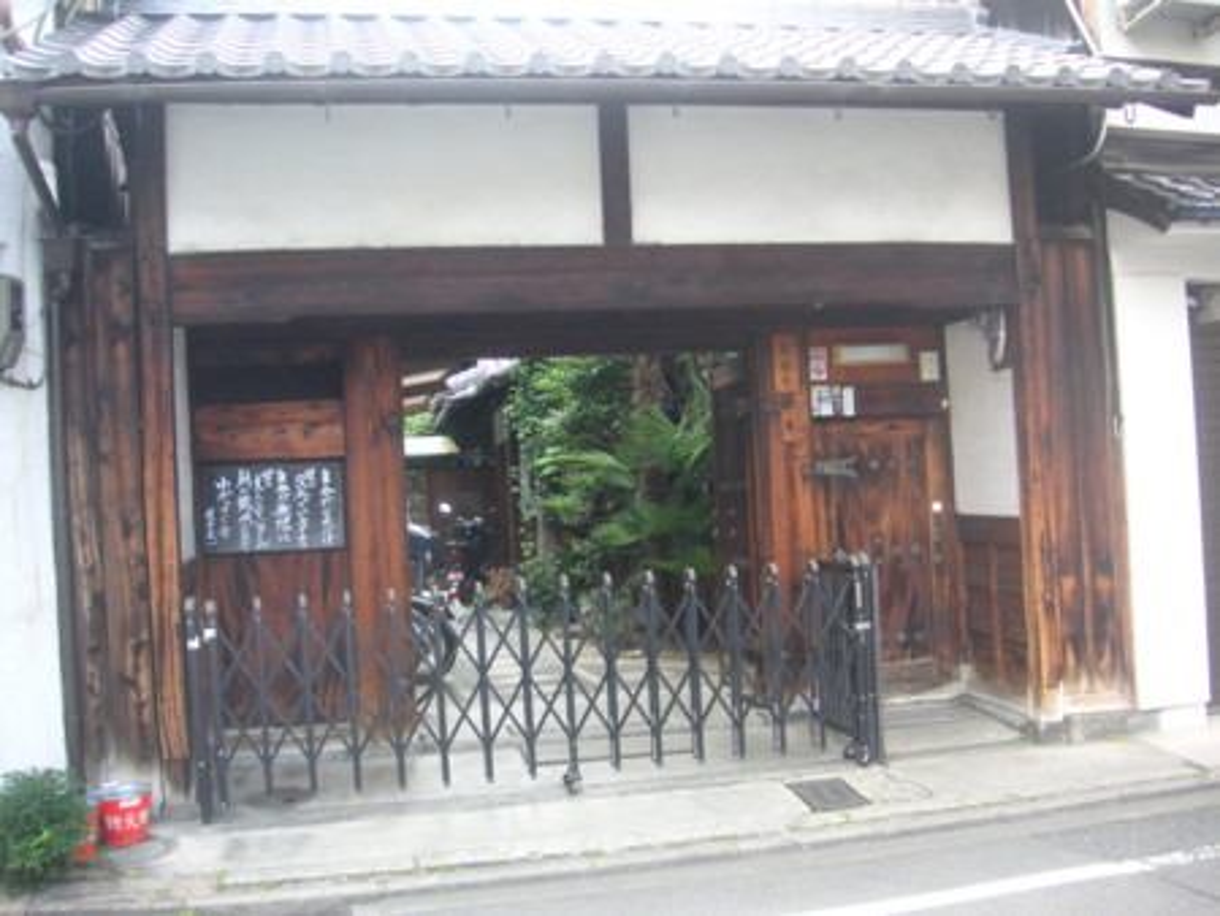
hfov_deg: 50.1
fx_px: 1305
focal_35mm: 37
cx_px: 610
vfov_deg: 38.7
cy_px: 458
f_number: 2.8
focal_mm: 6.1
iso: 50
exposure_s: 1/90
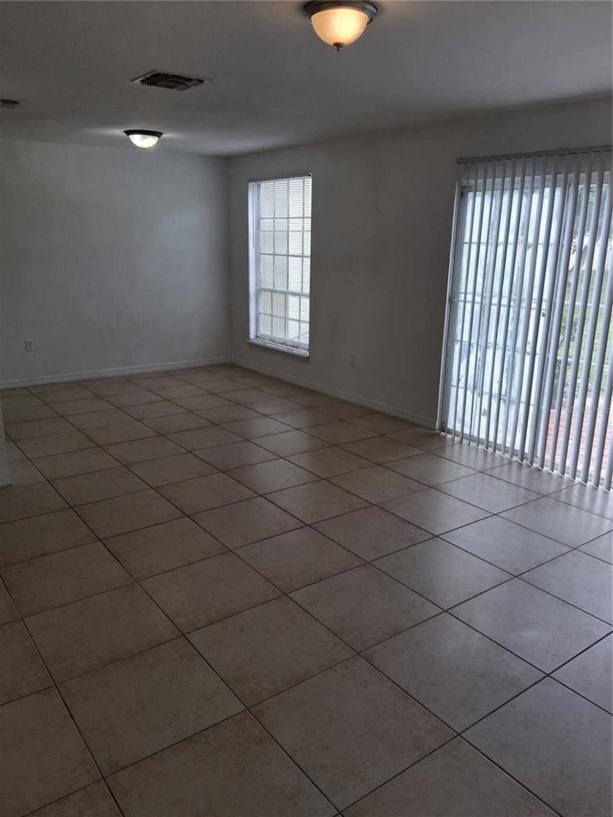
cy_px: 408
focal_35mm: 26
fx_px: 614
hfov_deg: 53.1
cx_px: 306
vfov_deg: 67.3
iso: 50
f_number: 1.8
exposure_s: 1/100
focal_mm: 3.98
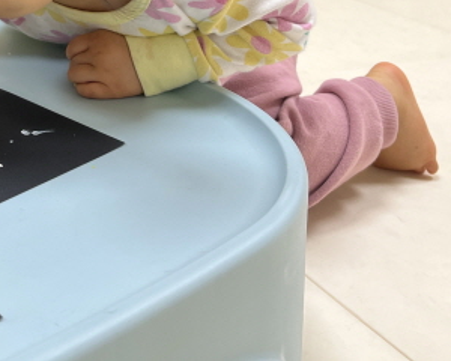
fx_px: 814
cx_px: -17
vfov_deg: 23.3
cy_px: -44
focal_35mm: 61
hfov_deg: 28.7
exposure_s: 1/60
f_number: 1.6
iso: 80
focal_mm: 5.1
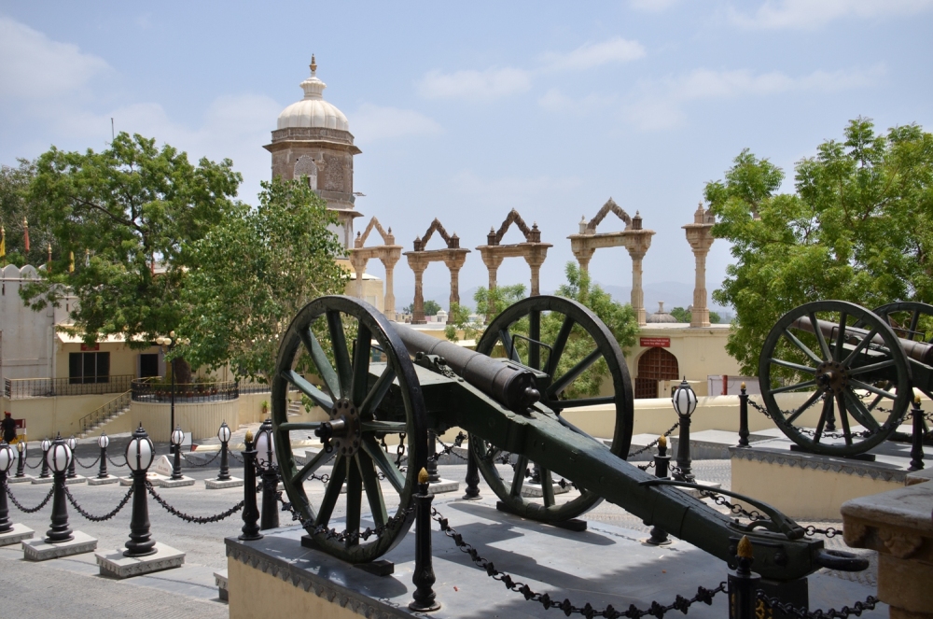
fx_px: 931
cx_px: 466
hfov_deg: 53.2
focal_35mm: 36
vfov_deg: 36.7
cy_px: 310
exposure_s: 1/1250
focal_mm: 24
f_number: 5.6
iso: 200
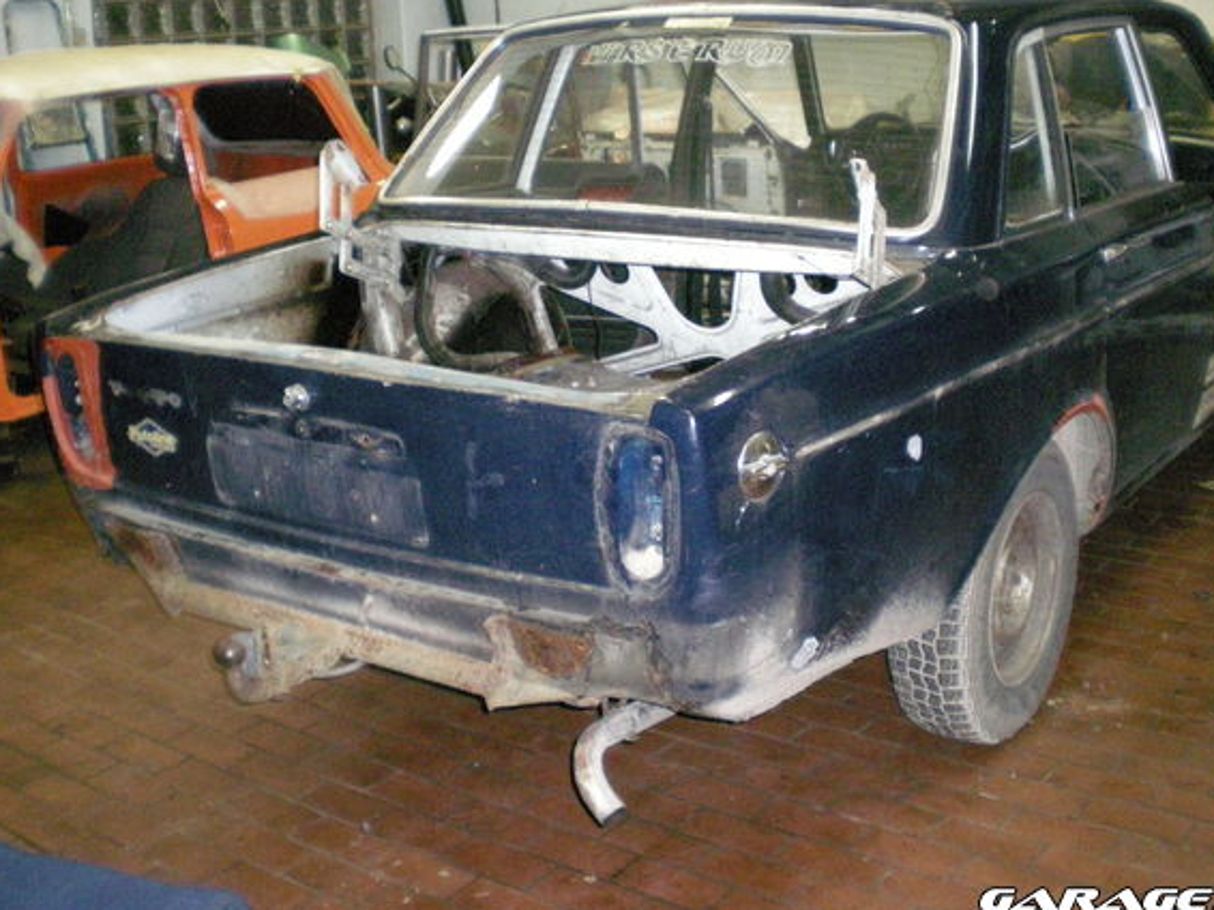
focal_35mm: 43
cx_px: 661
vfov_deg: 33.5
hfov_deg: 43.8
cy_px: 406
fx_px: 1507
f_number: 3.1
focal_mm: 6.3
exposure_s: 1/60
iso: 784
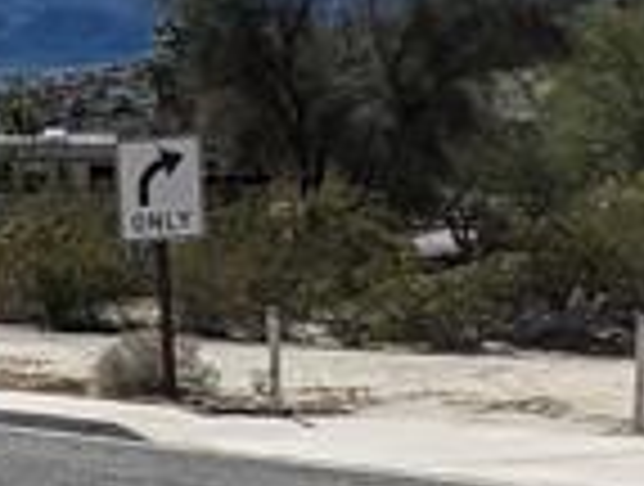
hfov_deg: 5.5
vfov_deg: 4.3
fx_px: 6416
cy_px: 322
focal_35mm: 344
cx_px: -1072
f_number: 1.85
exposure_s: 1/2924
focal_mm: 6.81
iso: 48
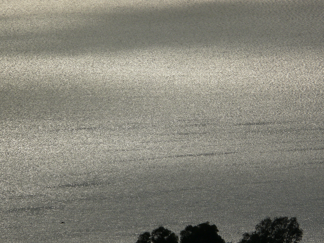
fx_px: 4203
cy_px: 122
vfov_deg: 3.3
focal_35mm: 449
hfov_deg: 4.4
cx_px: 153
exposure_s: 1/2000
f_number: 11
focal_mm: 88.8
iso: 100
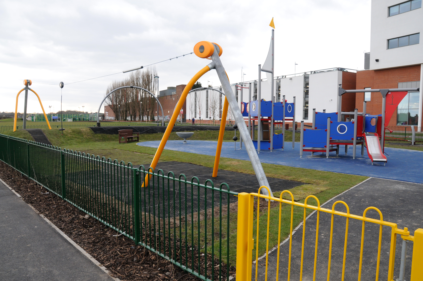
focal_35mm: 27
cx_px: 212
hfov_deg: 67.4
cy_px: 140
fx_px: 317
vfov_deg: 47.8
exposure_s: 1/160
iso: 500
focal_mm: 18
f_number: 6.3
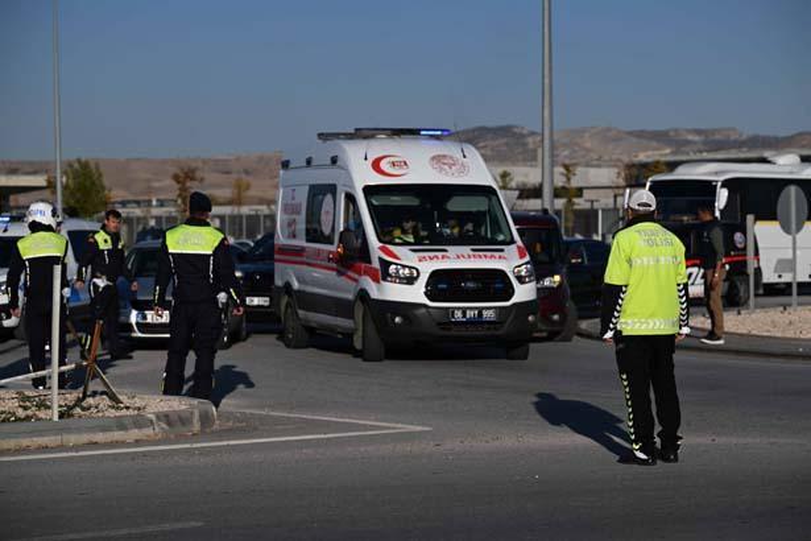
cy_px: 270
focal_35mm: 97
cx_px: 406
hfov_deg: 21.0
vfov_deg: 14.1
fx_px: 2185
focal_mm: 97
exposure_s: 1/2500
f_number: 4.5
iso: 100
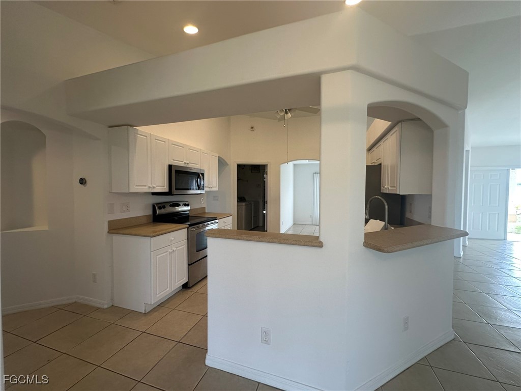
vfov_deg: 85.7
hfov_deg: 102.1
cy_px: 196
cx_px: 260
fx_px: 211
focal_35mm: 14
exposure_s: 1/120
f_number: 2.2
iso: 160
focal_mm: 2.22
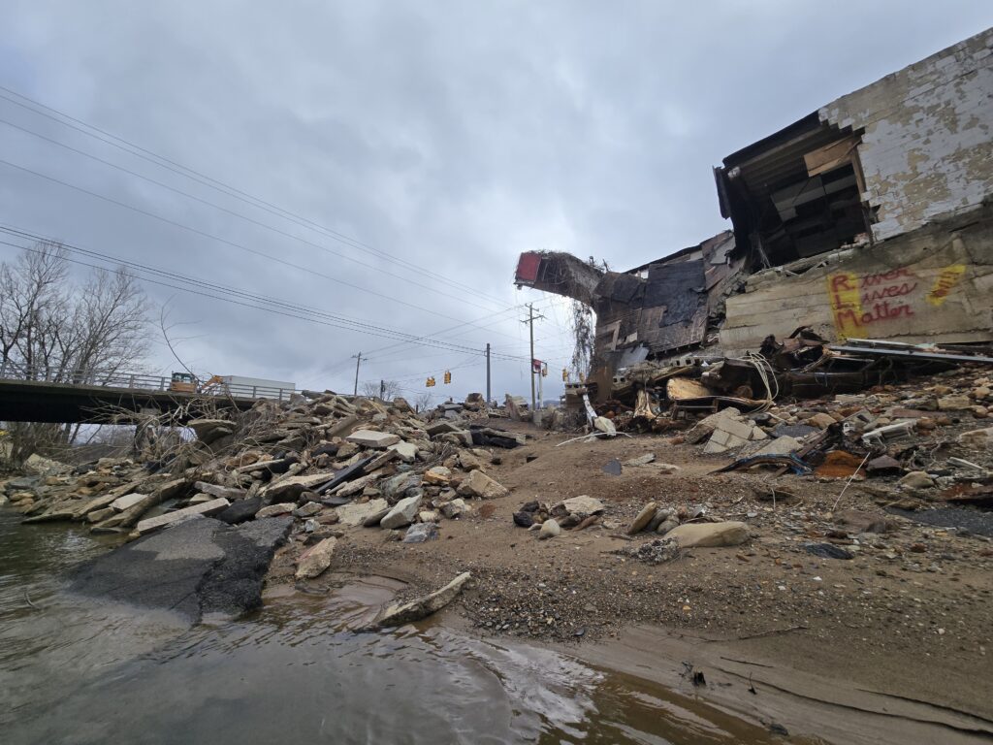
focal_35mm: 13
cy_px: 372
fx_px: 373
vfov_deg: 89.9
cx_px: 496
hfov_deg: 106.2
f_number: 2.2
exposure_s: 1/2664
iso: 50
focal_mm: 2.2
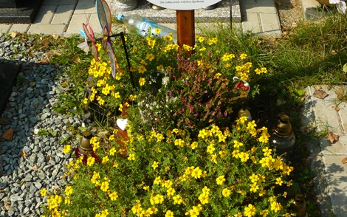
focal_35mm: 52
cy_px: 44
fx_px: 492
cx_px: 171
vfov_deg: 24.5
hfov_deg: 38.9
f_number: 5.6
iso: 100
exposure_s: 1/320
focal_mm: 6
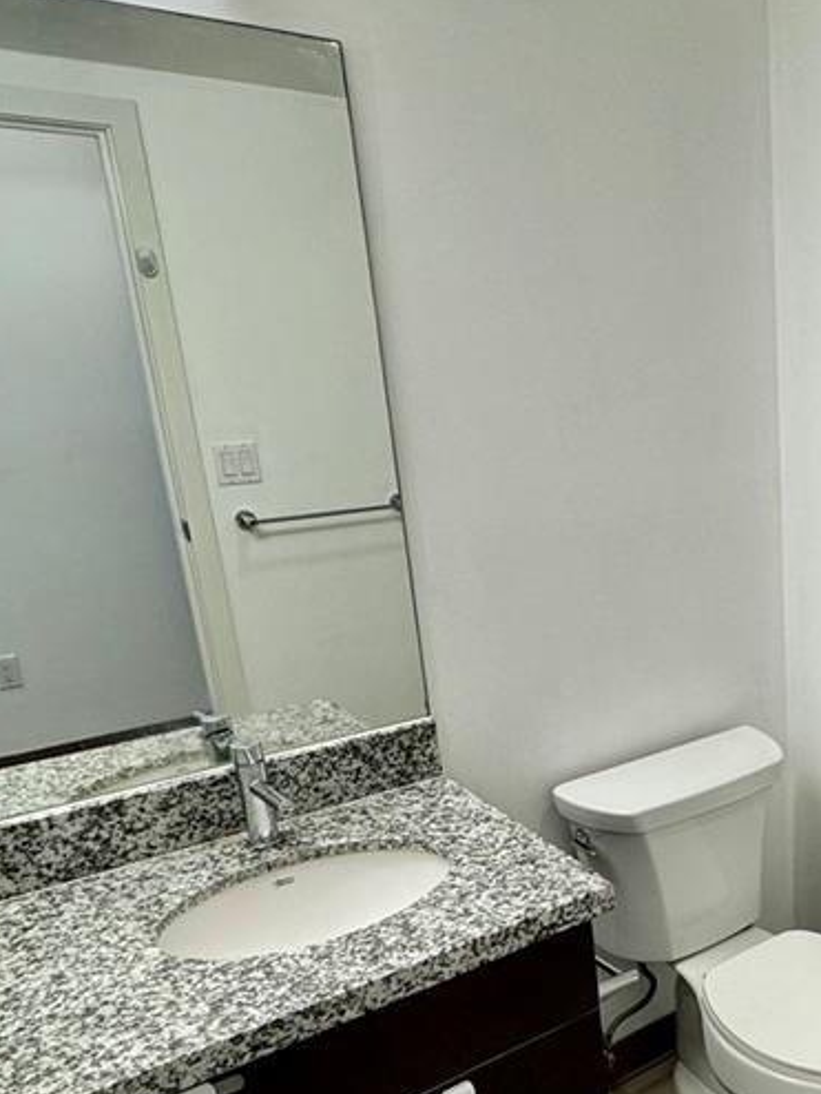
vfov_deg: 53.4
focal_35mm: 34
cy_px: 678
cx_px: 865
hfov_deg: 36.5
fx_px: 1074
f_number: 2.2
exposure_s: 1/120
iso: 160
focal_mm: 2.22
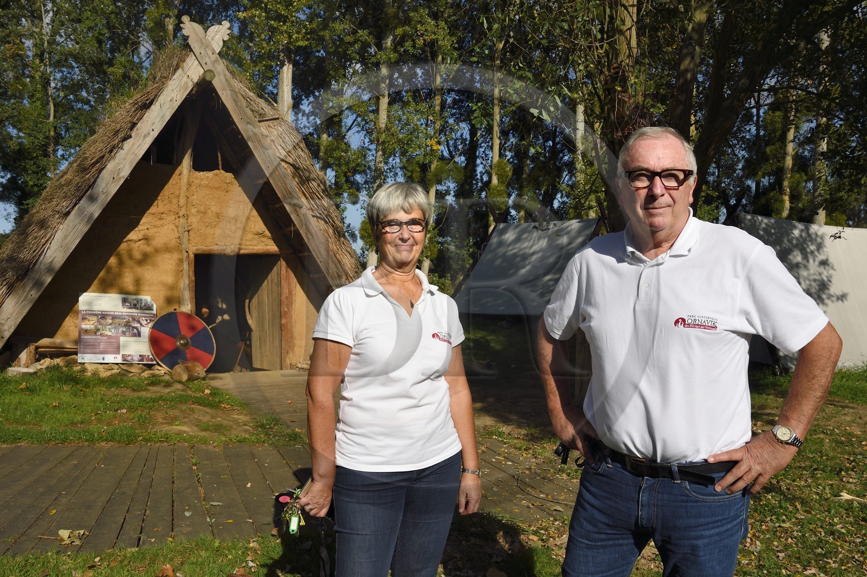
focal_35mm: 31
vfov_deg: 42.3
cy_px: 288
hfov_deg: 60.3
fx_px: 746
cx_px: 434
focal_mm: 31
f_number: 14
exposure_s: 1/400
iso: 200
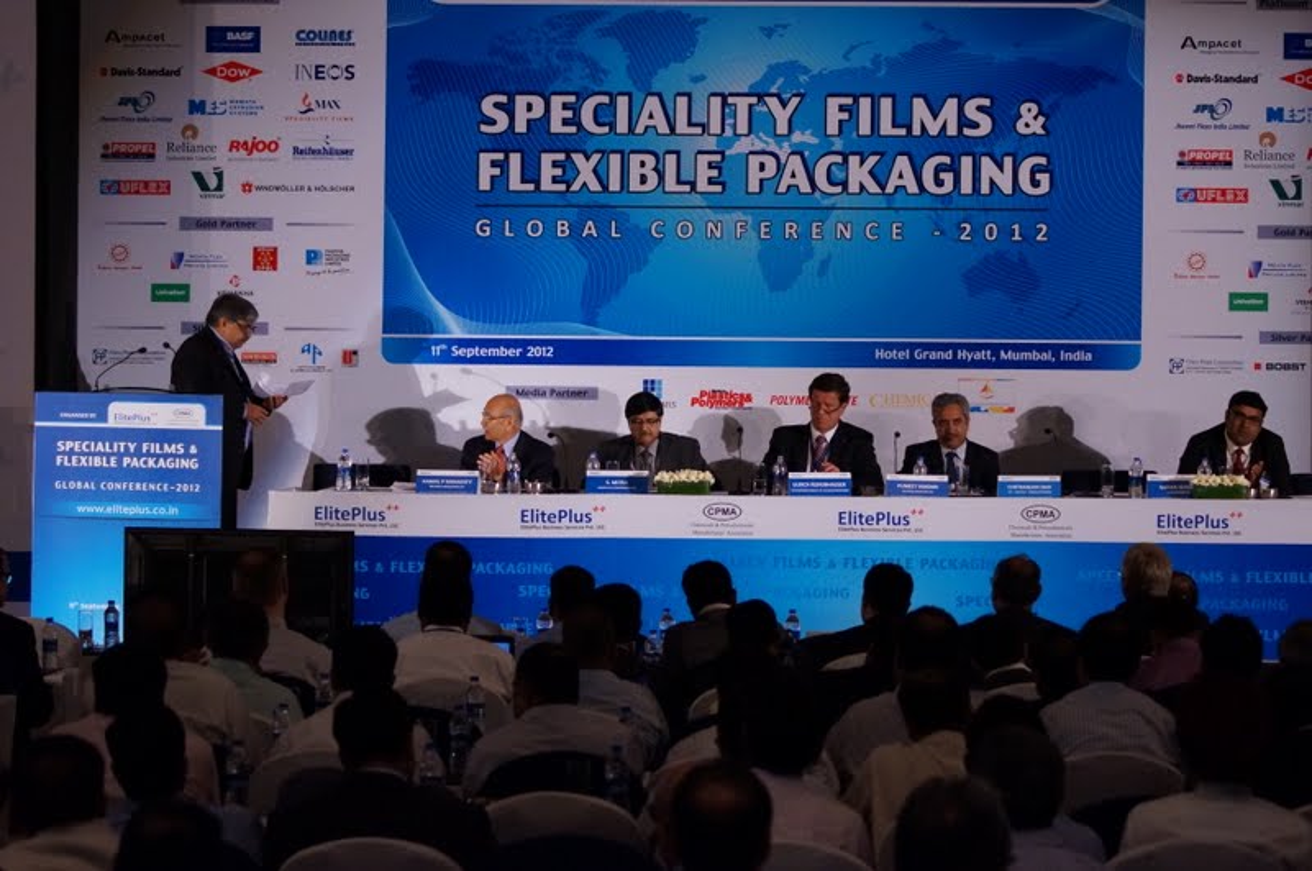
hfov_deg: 18.2
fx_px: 4094
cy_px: 436
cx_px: 656
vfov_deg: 12.1
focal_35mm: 112
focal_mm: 75
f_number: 4.5
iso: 2000
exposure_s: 1/125
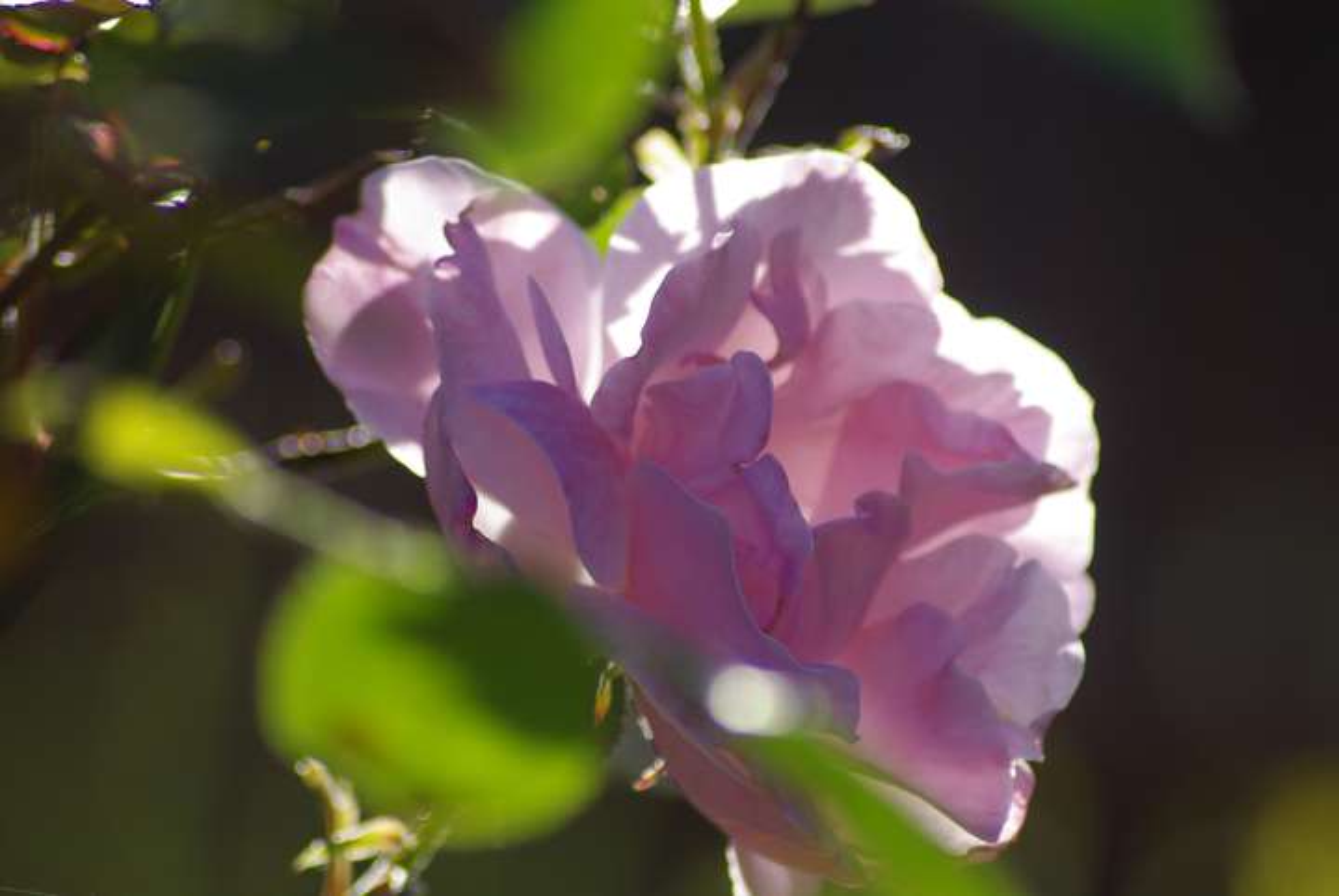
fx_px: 16758
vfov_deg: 3.1
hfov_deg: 4.6
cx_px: 670
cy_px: 448
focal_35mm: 450
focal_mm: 300
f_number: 5.6
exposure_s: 1/350
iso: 200
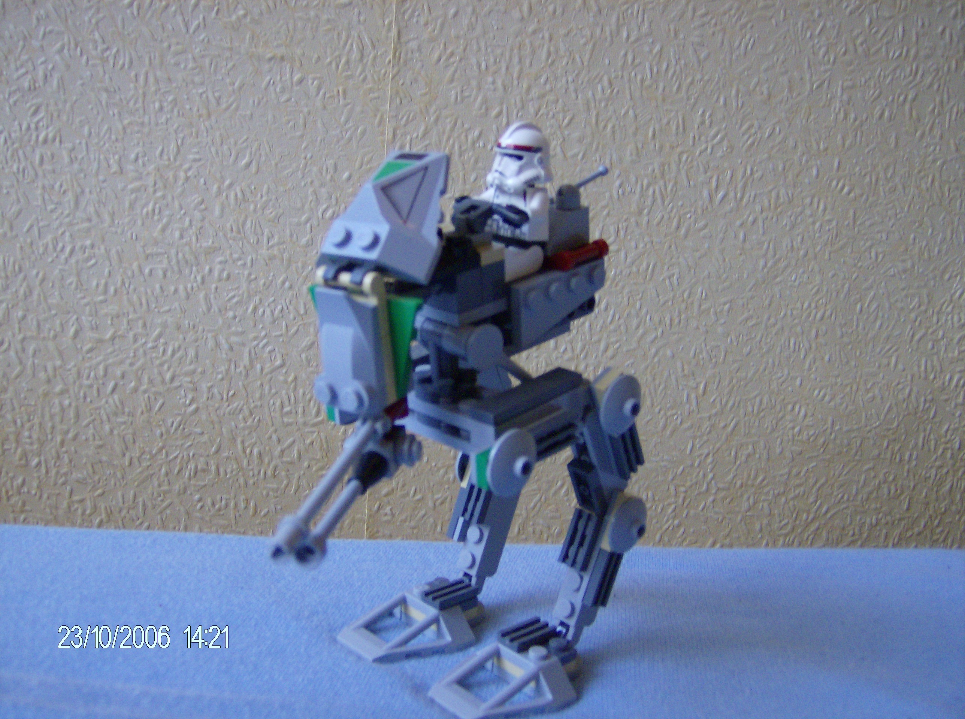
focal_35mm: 36
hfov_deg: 51.5
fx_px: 1001
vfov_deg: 39.5
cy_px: 360
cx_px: 482
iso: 160
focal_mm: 6
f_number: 2.8
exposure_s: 1/64
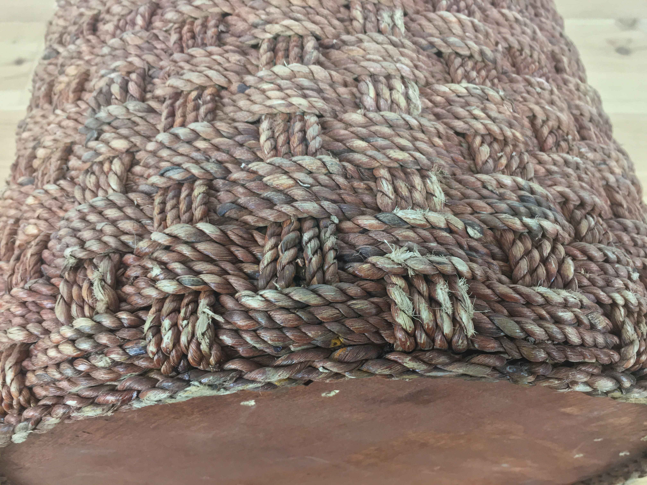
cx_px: 324
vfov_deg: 48.2
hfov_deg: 61.7
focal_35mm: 29
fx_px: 542
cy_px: 242
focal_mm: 4.15
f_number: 2.2
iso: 125
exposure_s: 1/33
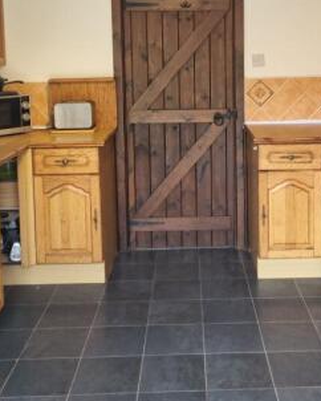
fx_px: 581
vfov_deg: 37.4
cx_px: 216
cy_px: 118
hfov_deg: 30.6
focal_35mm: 49
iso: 125
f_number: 1.8
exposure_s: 1/100
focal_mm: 5.4
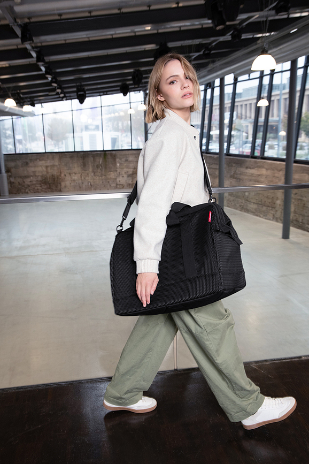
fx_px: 451
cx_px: 154
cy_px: 232
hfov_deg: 37.9
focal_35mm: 35
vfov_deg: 54.4
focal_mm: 35
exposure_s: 1/125
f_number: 5.6
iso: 1250
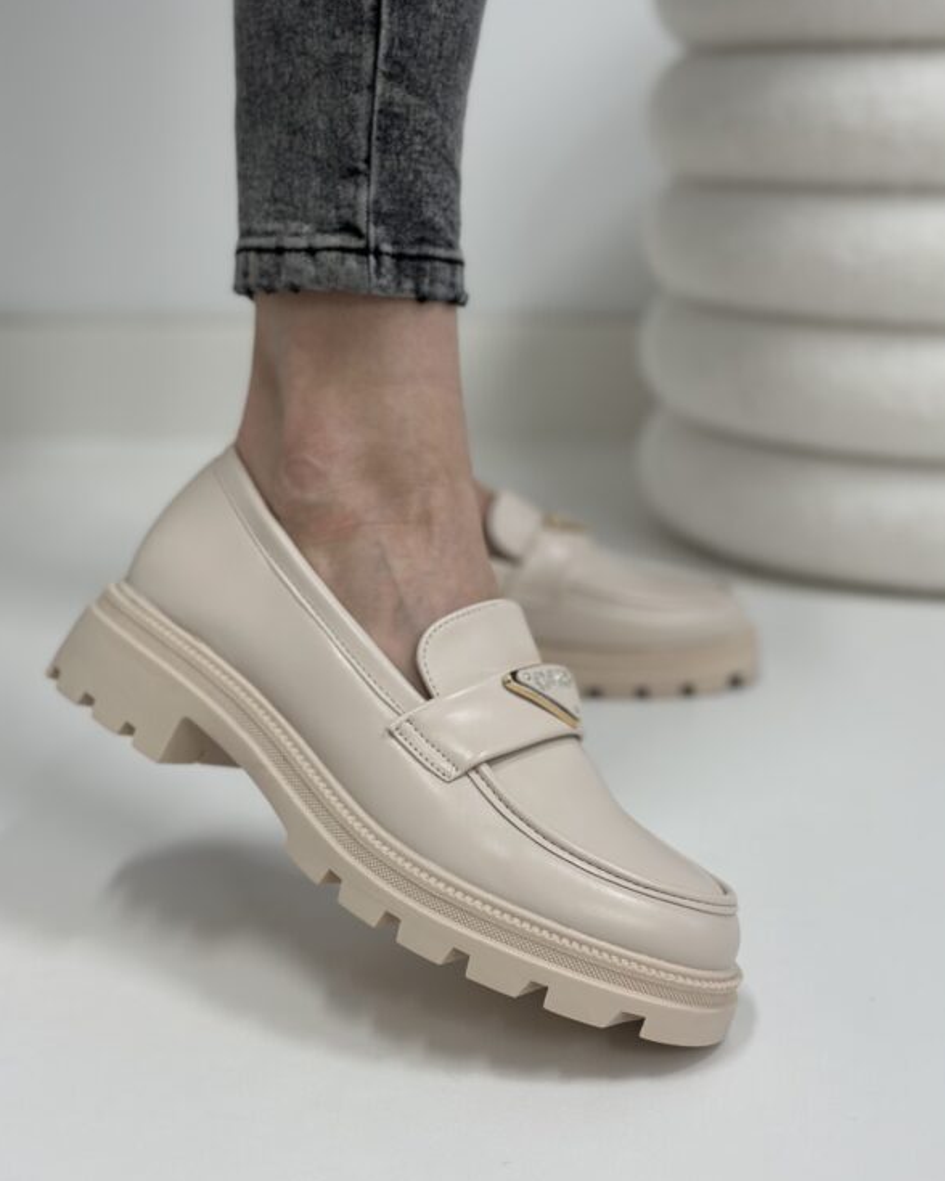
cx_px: 474
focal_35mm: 51
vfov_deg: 36.6
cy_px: 558
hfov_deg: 29.7
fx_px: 1783
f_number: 1.78
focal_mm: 6.86
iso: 100
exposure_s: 1/100
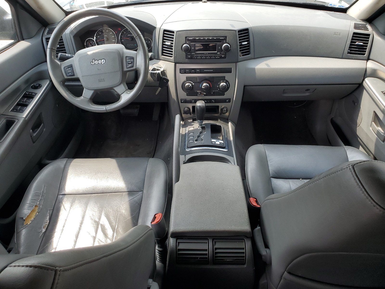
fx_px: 289
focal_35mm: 26
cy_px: 144
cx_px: 192
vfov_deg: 53.1
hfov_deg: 67.3
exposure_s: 1/204
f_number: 1.5
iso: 50
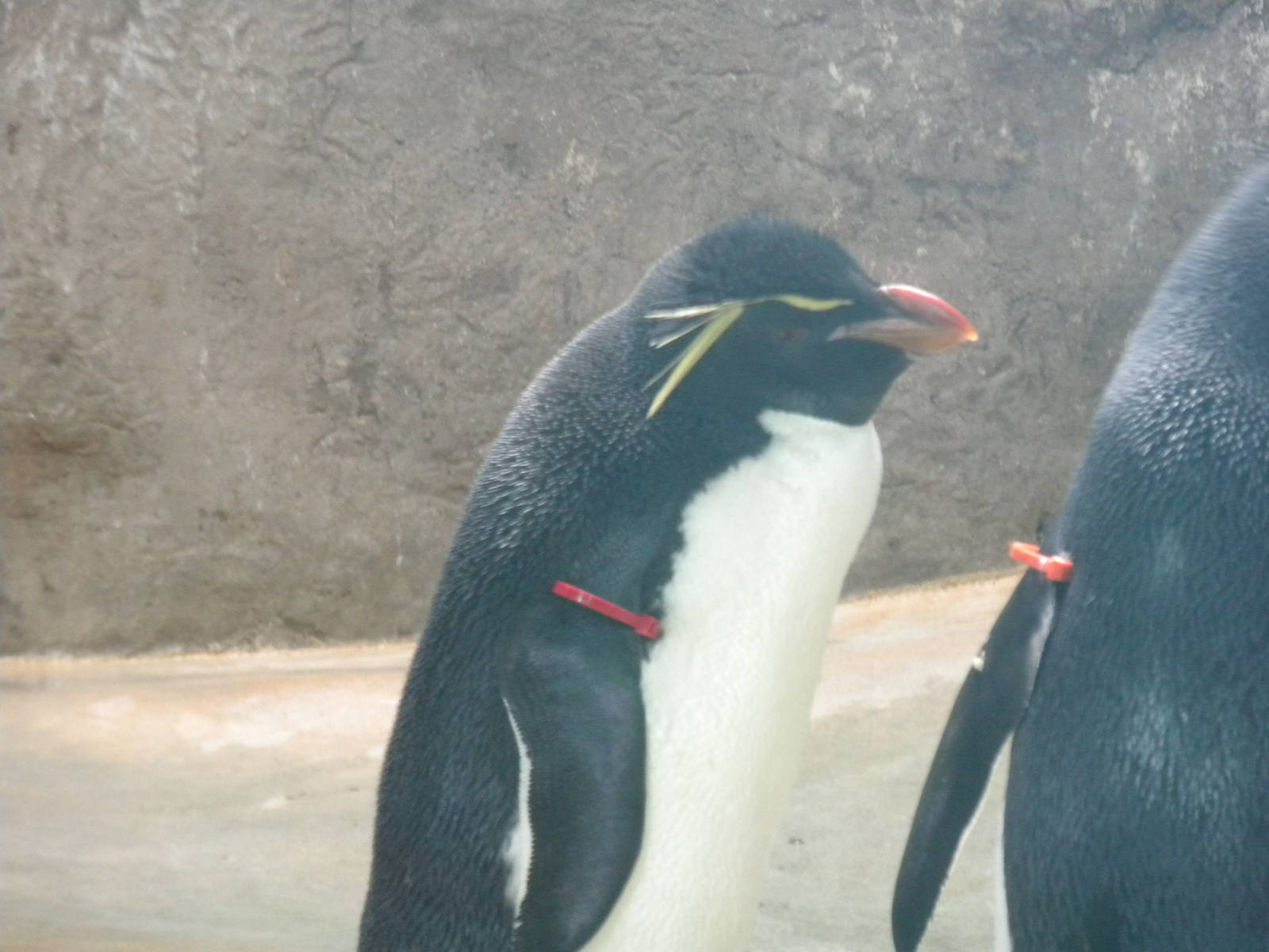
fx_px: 8725
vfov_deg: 6.2
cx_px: 634
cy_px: 476
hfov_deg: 8.3
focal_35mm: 238
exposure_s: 1/30
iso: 400
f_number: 5.2
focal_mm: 42.1
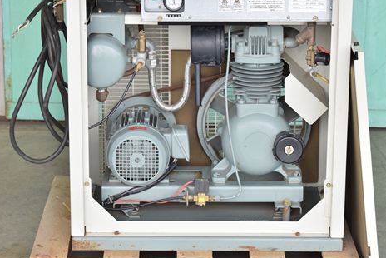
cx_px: 200
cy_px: 121
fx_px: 1180
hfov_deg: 18.6
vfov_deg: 12.5
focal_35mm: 110
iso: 1250
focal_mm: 68
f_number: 6.3
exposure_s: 1/640
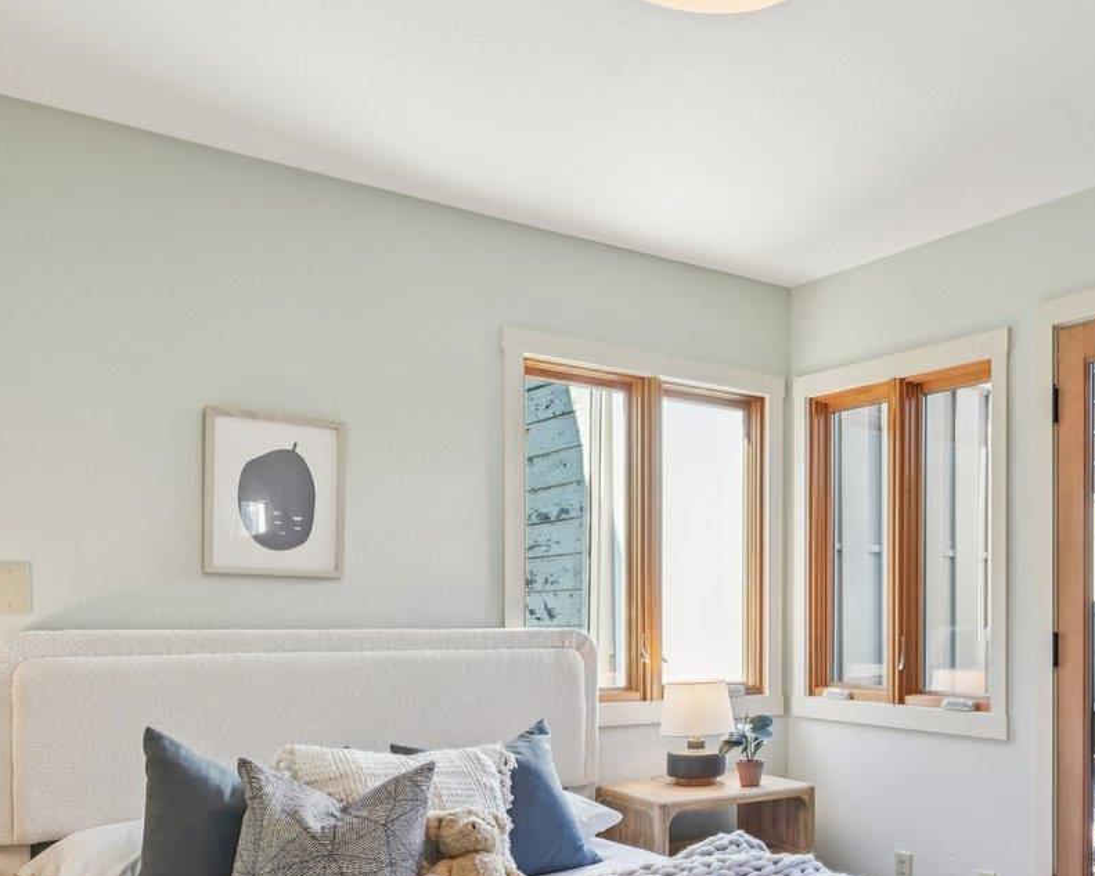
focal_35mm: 34
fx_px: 1102
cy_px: 633
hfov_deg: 48.7
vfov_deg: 42.3
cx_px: 927
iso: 640
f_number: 8
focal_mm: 14
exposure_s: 1/30
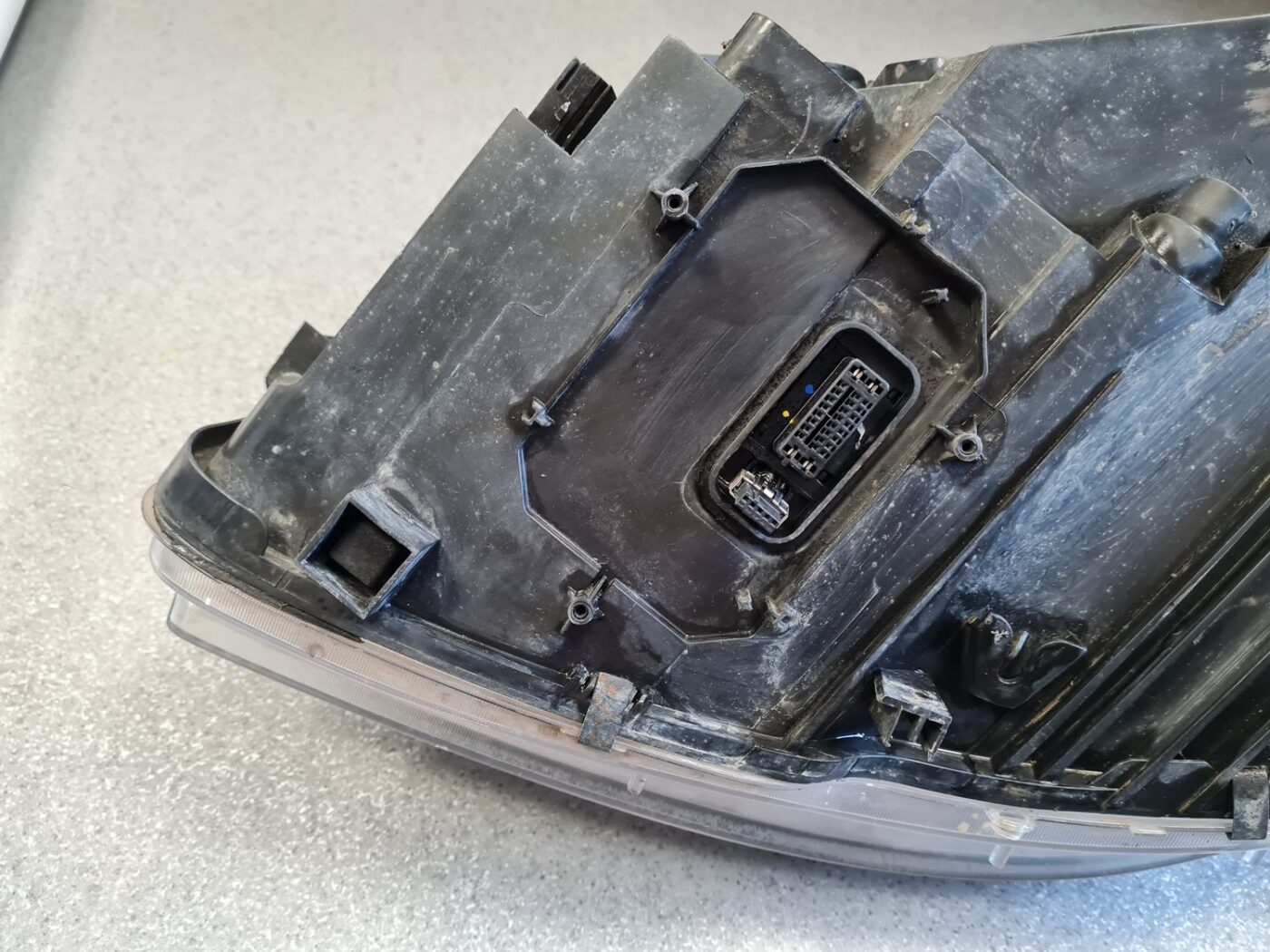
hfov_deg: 67.3
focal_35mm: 26
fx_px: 954
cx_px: 635
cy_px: 476
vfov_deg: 53.1
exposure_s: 1/50
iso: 320
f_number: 1.8
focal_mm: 5.4
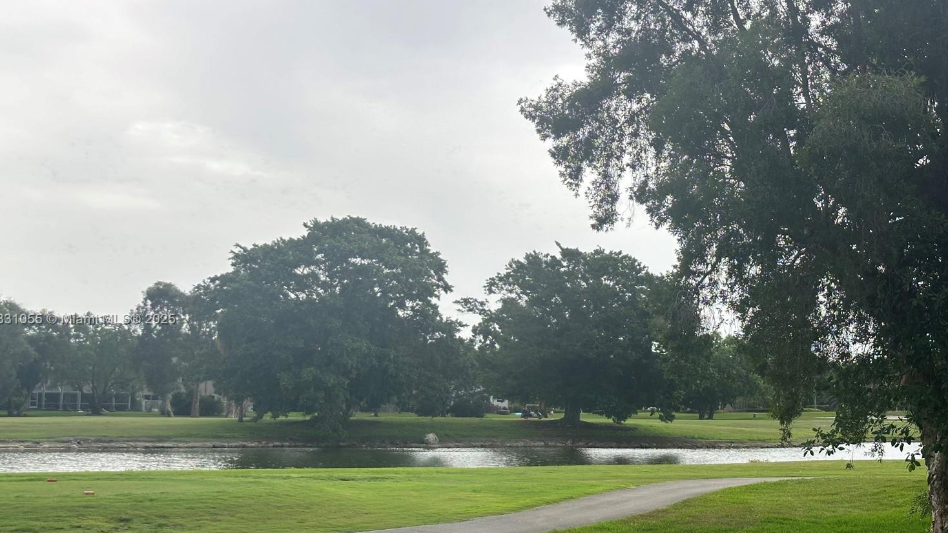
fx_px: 1433
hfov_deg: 36.6
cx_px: 486
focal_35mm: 57
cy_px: 320
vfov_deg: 21.1
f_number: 1.78
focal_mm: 6.86
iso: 64
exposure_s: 1/326
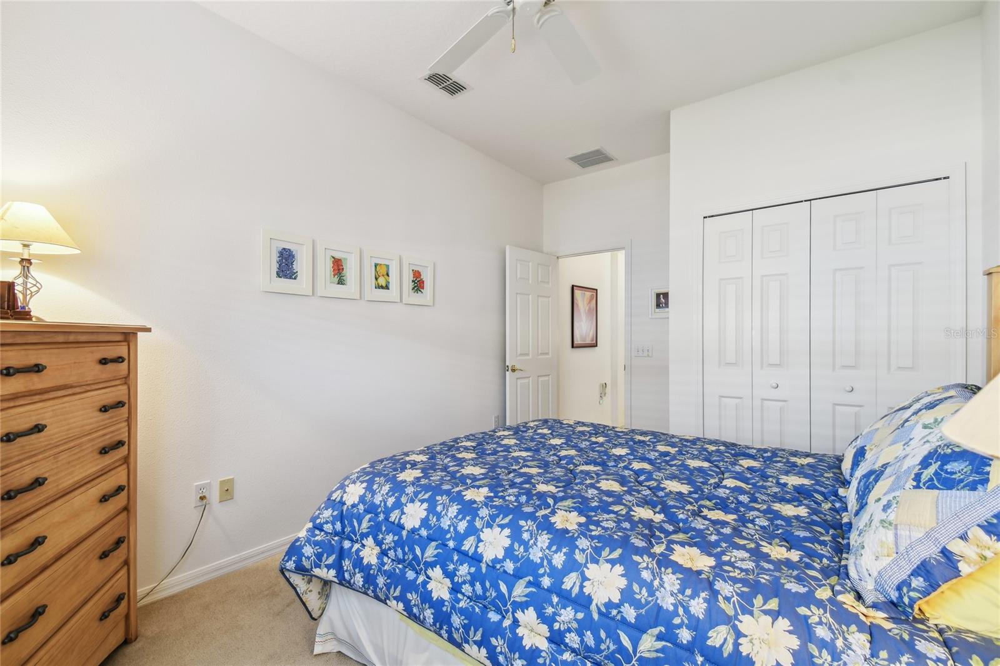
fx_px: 417
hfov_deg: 100.4
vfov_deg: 77.3
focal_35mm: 15
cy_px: 333
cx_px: 500
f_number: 7.1
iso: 100
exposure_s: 1/4
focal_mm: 10
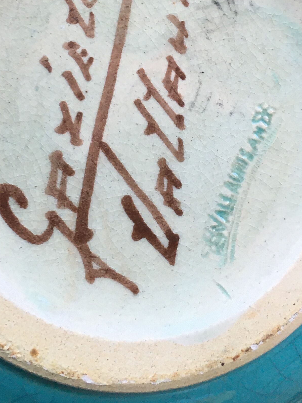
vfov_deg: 25.5
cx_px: 152
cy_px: 13
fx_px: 849
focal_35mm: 73
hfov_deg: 20.2
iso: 40
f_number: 2.2
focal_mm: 4.15
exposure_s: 1/33
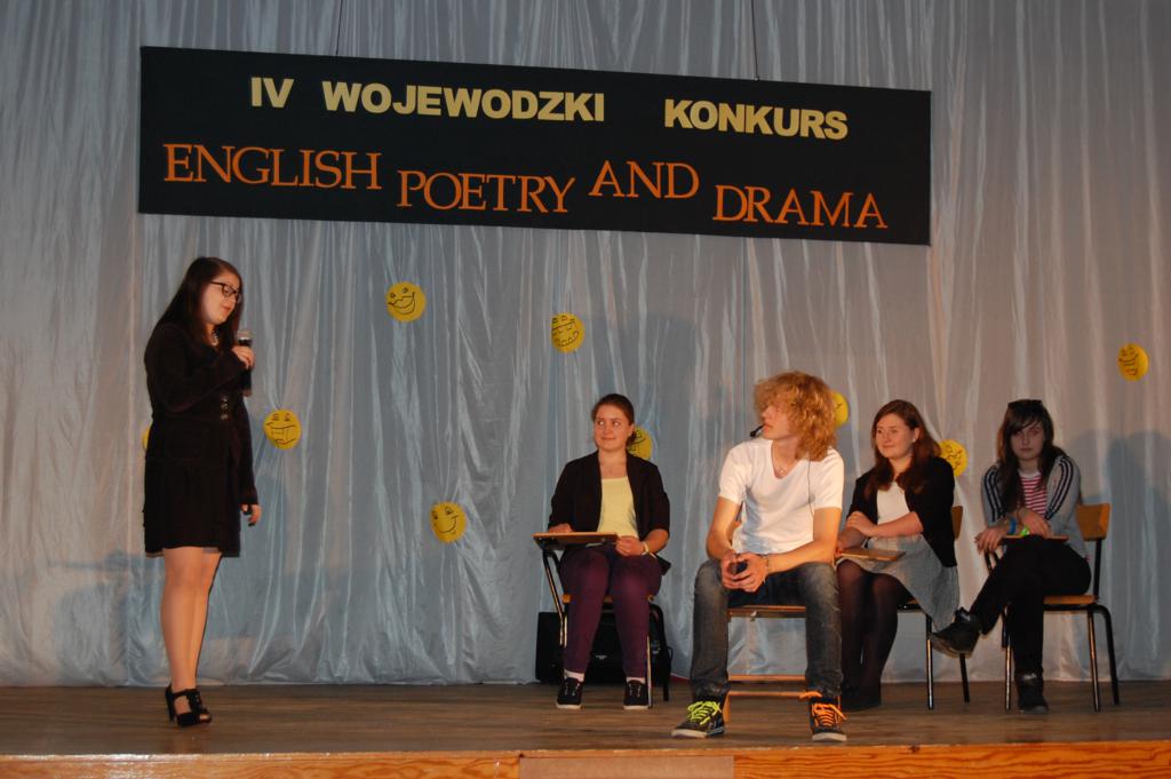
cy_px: 390
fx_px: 2048
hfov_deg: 31.9
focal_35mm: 63
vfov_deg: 21.5
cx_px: 586
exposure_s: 1/60
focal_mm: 42
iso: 640
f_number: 5.3
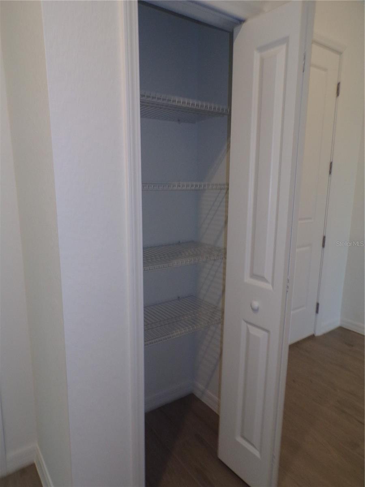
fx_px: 337
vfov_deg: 71.6
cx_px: 182
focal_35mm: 24
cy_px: 244
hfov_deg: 56.8
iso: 200
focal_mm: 4.3
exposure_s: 1/34
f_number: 3
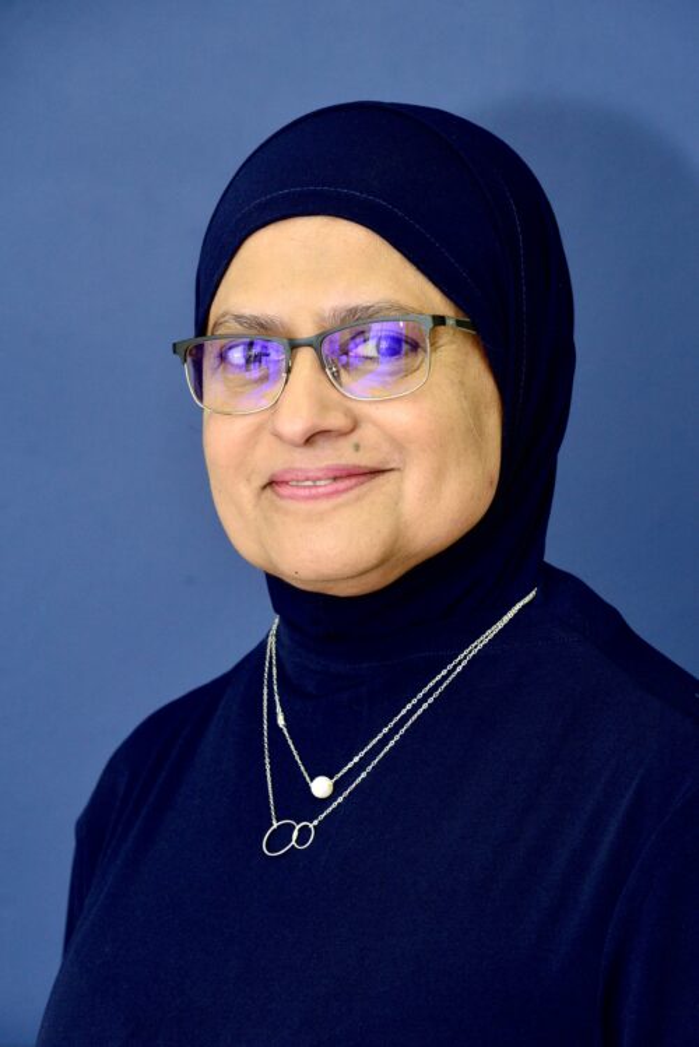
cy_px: 524
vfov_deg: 12.1
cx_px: 350
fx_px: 4946
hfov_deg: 8.1
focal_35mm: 170
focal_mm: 170
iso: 1000
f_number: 8
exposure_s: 1/200
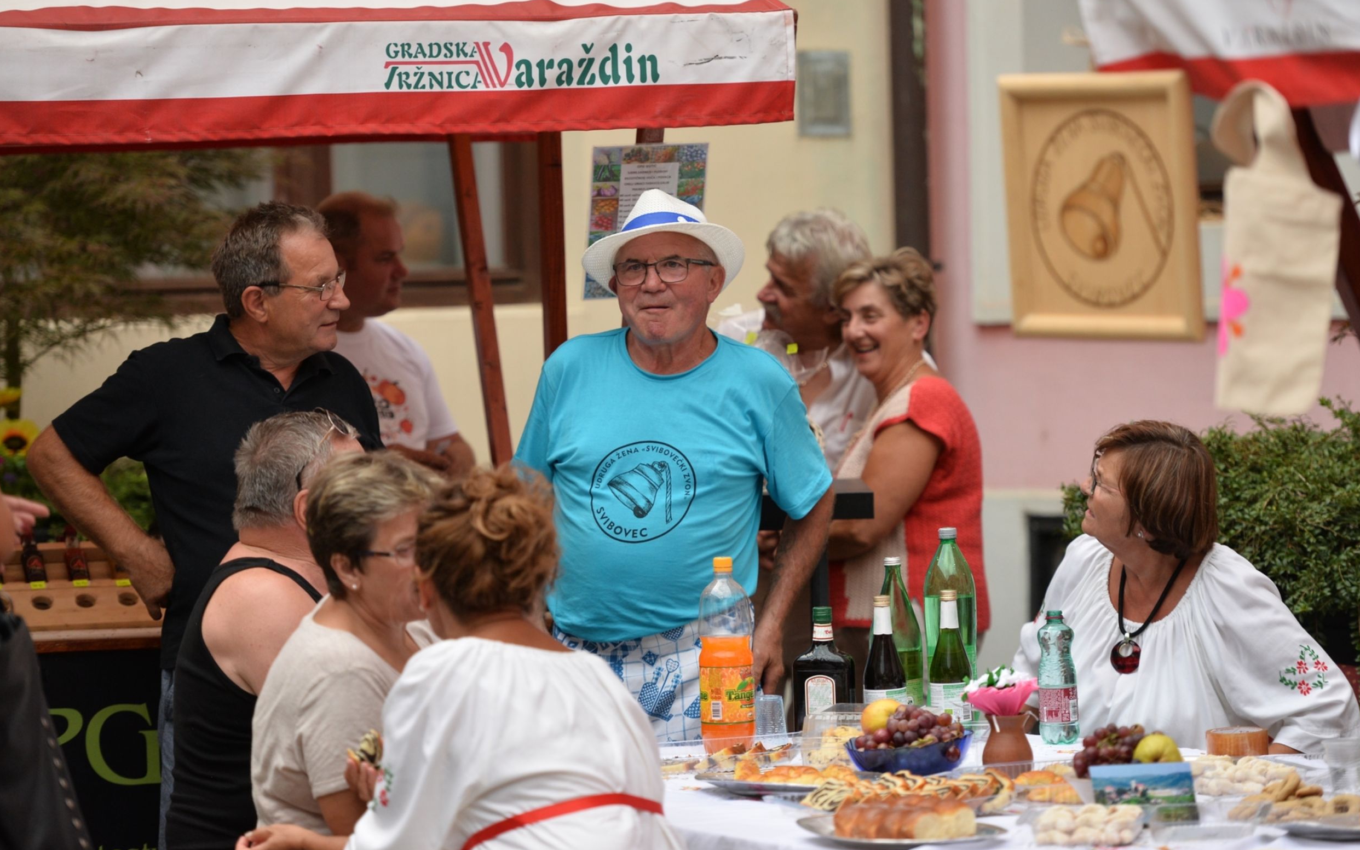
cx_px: 682
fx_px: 5894
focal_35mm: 159
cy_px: 443
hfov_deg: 13.2
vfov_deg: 8.3
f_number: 2.8
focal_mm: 155
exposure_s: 1/800
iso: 1000
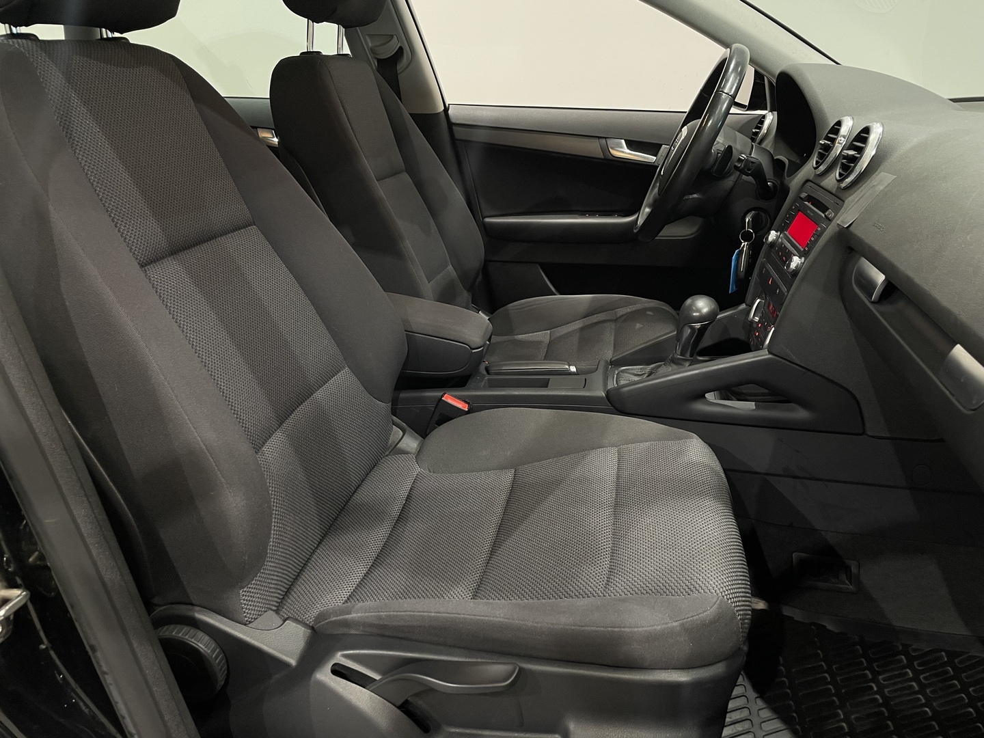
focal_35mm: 26
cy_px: 369
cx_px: 492
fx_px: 739
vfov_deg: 53.1
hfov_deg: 67.3
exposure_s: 1/50
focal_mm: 4.2
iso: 80
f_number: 1.6
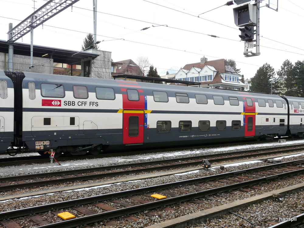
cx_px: 152
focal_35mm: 36
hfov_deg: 51.4
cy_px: 114
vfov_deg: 39.7
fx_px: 316
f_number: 4
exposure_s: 1/160
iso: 100
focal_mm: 5.9
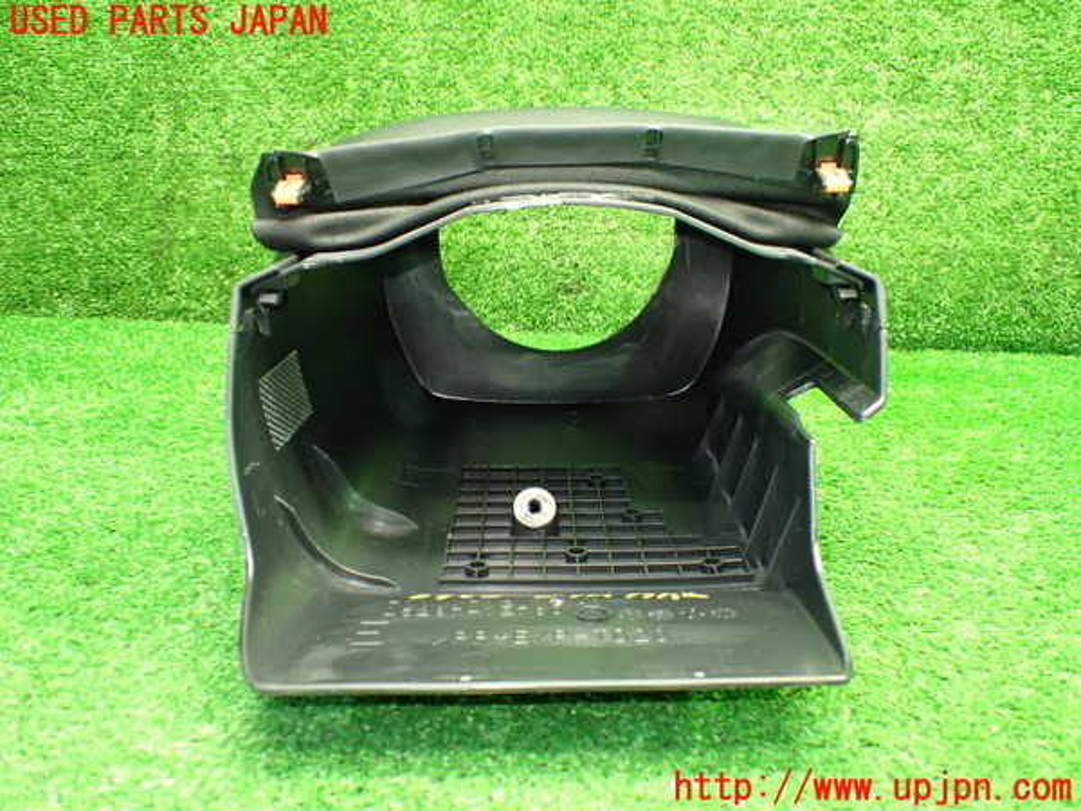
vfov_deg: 46.8
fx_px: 937
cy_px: 406
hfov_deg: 60.0
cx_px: 540
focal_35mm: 30
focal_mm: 5.4
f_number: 2.3
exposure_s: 1/30
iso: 800
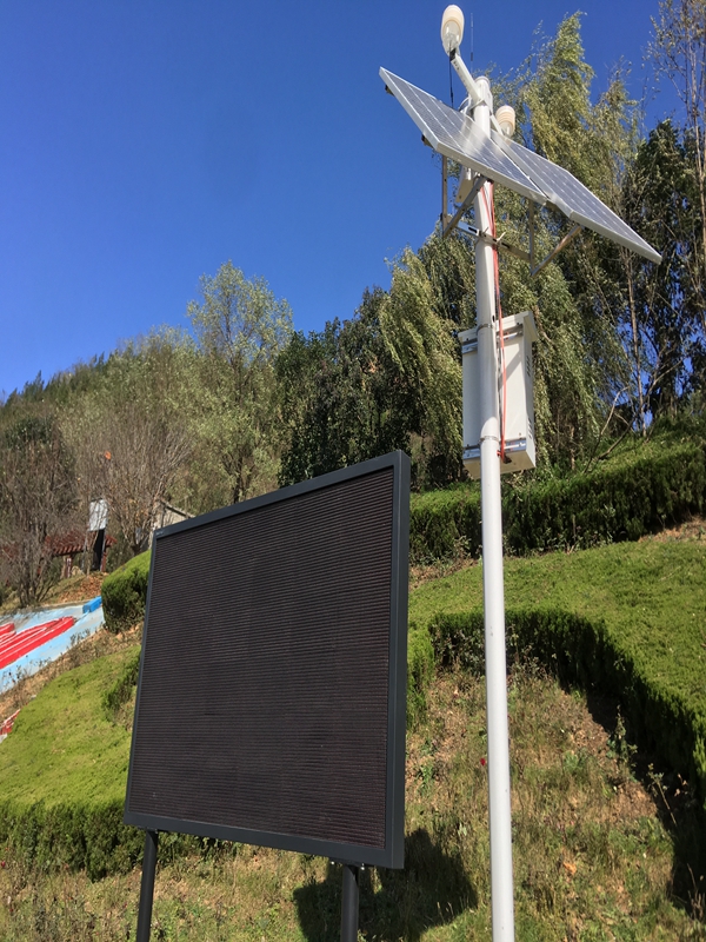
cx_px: 353
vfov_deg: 61.7
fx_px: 789
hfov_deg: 48.2
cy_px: 471
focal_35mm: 29
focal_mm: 4.15
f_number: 2.2
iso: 25
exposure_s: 1/1131
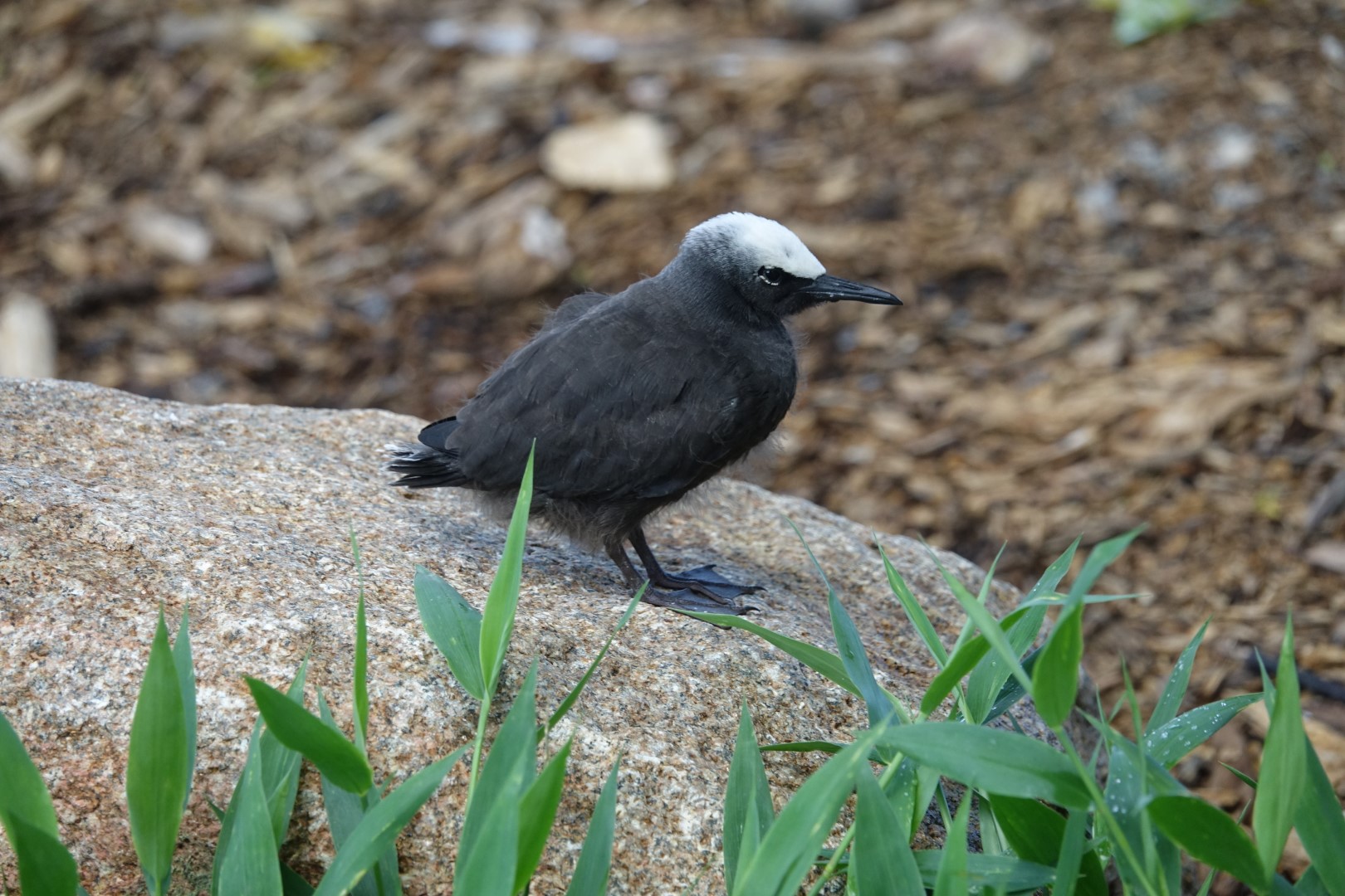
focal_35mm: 310
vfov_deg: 4.4
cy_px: 448
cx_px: 672
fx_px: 11581
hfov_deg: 6.6
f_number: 4
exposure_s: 1/250
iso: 320
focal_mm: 113.69
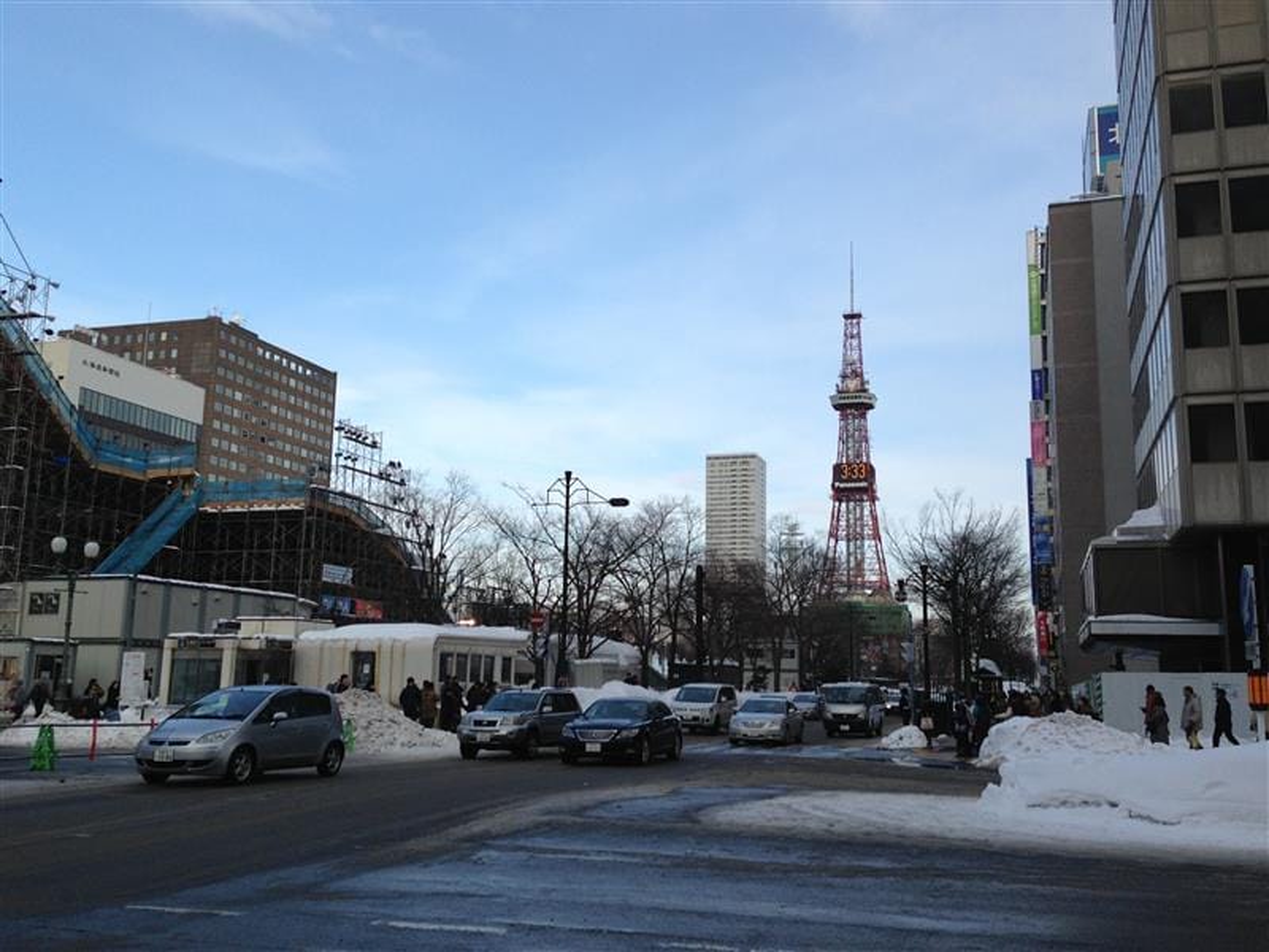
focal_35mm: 33
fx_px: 1210
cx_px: 634
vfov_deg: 42.9
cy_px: 476
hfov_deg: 55.4
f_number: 2.4
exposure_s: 1/889
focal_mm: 4.13
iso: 50
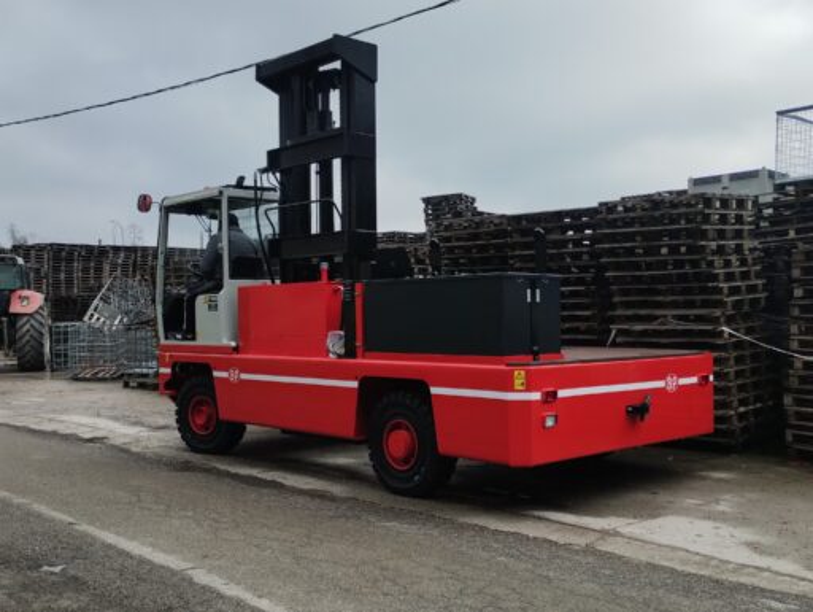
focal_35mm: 28
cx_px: 406
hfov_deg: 63.4
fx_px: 658
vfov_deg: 49.8
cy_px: 306
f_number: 1.8
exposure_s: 1/999
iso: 100
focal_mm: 4.27
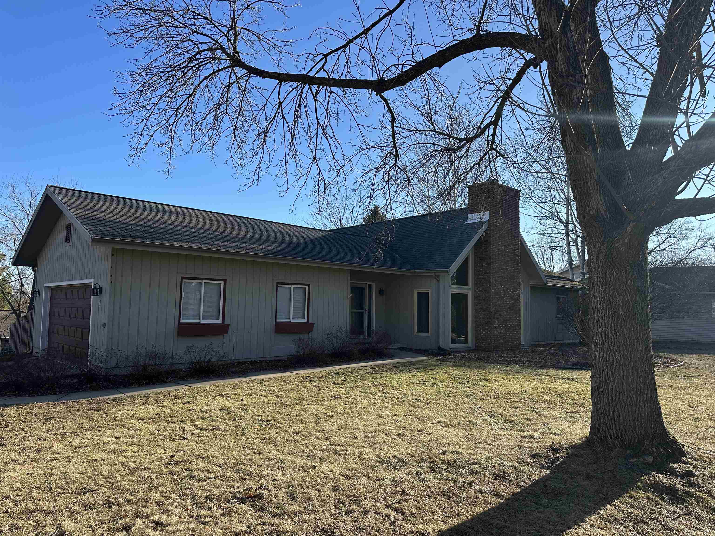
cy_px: 268
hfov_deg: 71.6
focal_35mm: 24
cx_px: 358
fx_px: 496
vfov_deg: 56.8
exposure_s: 1/2299
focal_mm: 6.86
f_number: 1.78
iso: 80
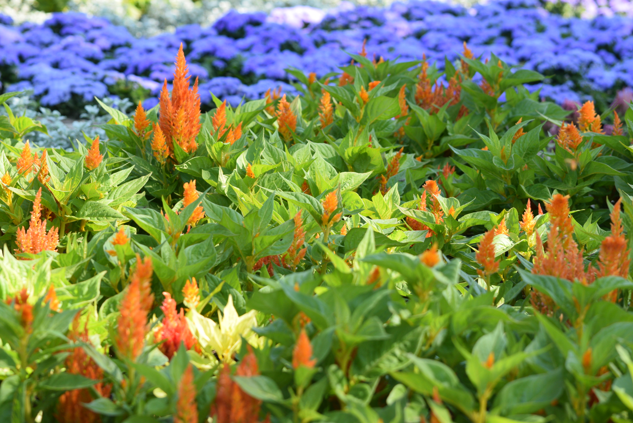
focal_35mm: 120
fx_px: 2112
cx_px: 316
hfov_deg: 17.0
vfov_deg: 11.4
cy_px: 212
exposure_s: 1/250
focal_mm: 80
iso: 360
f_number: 8
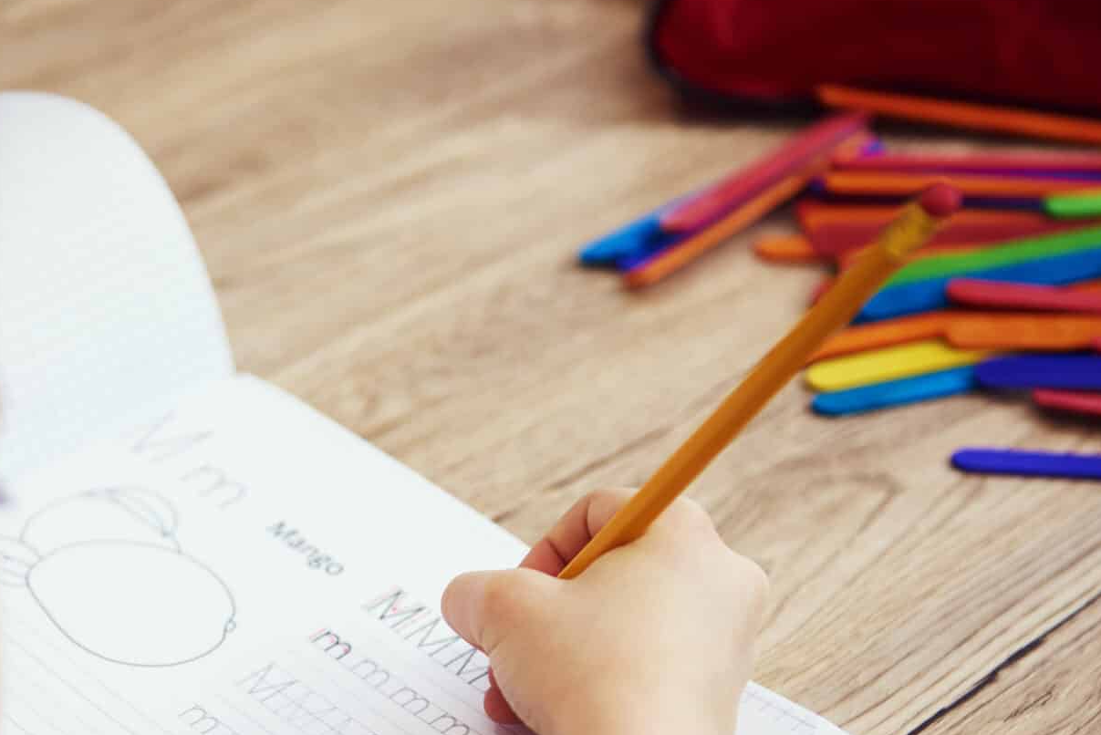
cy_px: 610
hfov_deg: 21.3
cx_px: 295
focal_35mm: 95
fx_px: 2907
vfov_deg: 14.3
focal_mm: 56
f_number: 2.8
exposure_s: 1/160
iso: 200
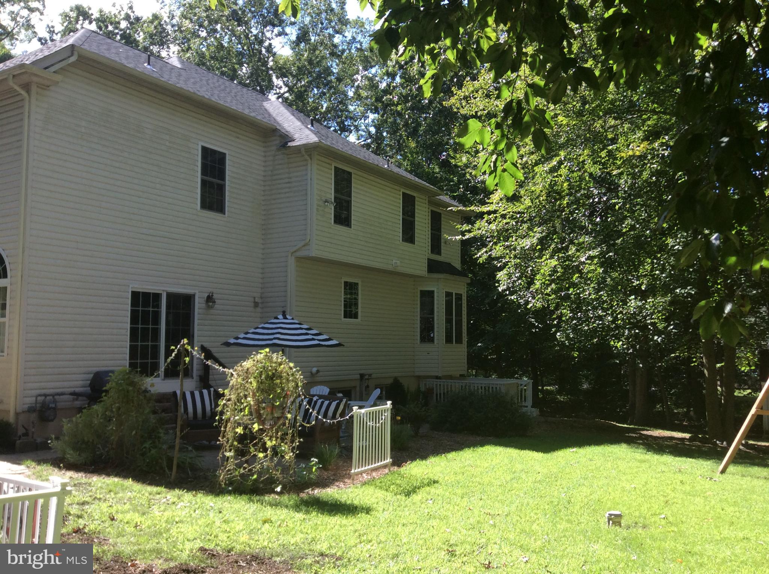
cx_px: 384
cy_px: 287
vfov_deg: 44.0
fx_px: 710
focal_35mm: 32
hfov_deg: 56.9
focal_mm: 3.3
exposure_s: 1/338
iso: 32
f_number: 2.4
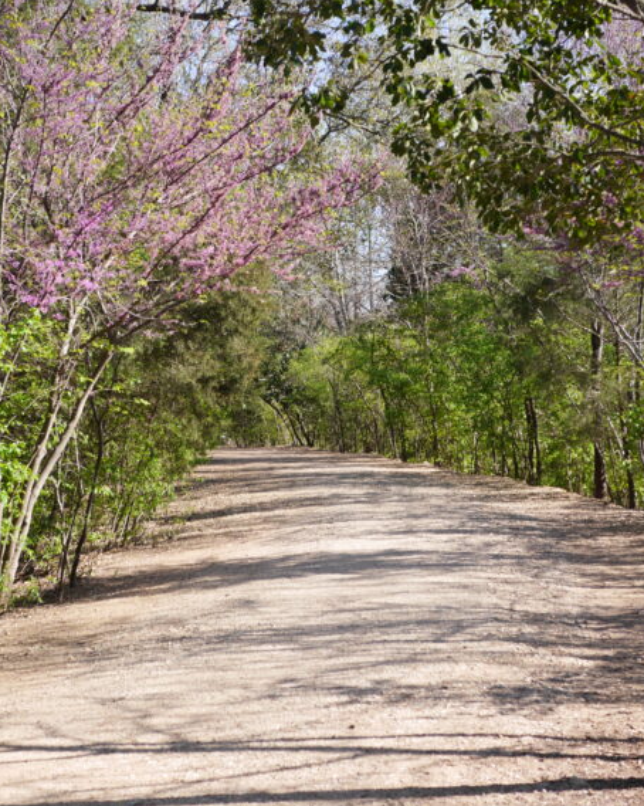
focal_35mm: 66
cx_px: 316
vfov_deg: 28.7
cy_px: 404
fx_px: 1573
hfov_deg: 23.1
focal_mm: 25
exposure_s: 1/640
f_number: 3.5
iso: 200
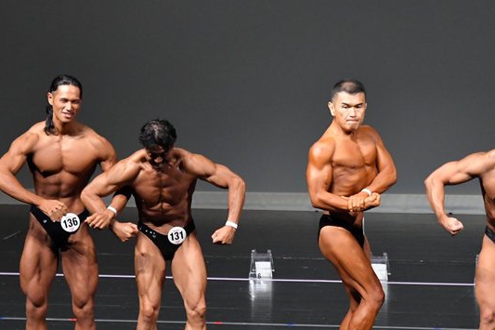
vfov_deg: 3.9
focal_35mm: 349
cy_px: 225
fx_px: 4797
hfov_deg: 5.9
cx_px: 281
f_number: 5.6
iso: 5000
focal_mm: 160
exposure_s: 1/400
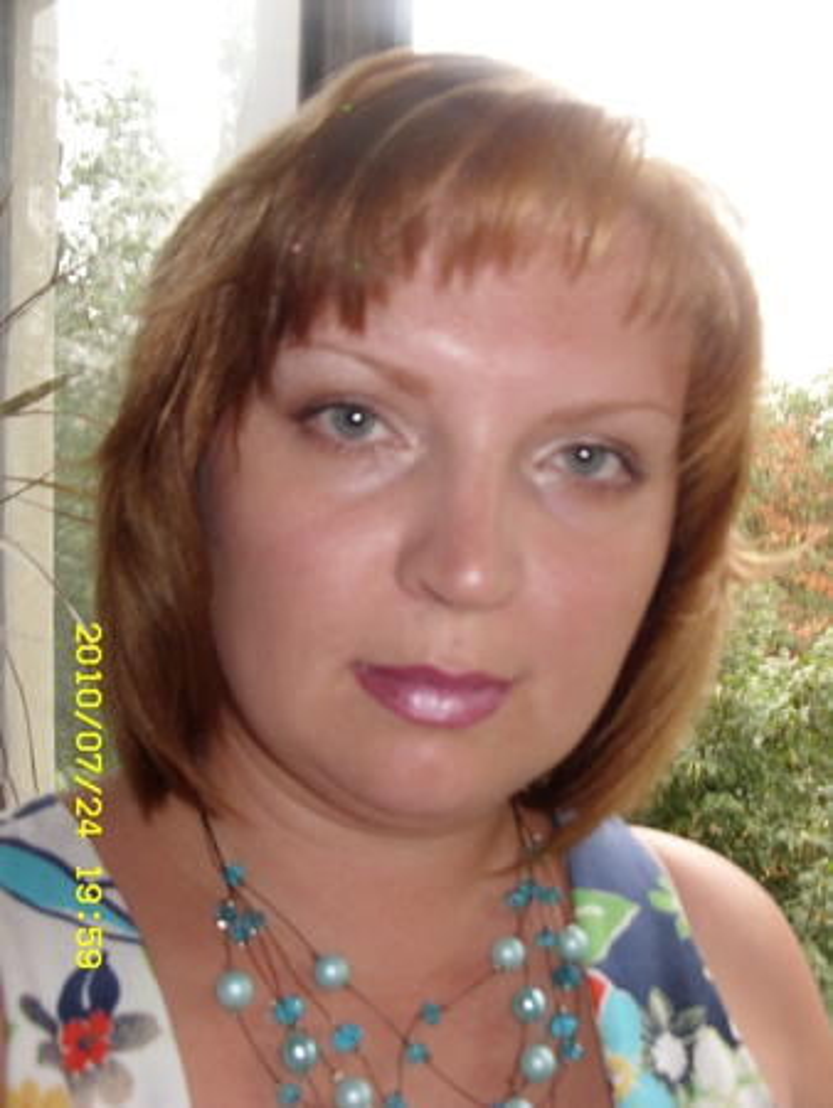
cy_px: 554
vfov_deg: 49.0
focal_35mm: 38
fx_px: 1218
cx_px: 416
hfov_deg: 37.8
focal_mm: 6.3
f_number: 2.8
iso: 50
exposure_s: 1/30
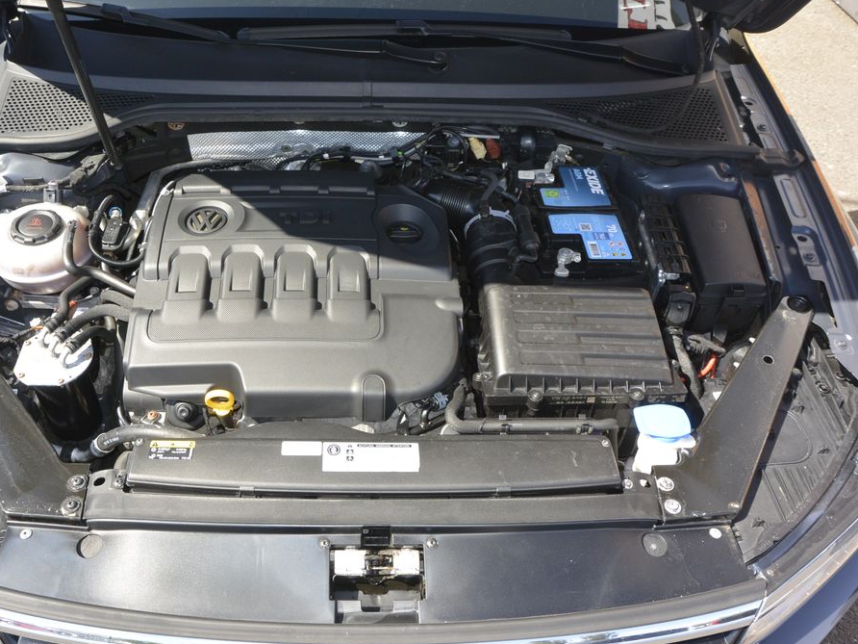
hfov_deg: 56.6
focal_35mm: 32
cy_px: 322
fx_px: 793
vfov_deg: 44.2
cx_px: 366
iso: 160
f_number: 5
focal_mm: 11
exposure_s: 1/250
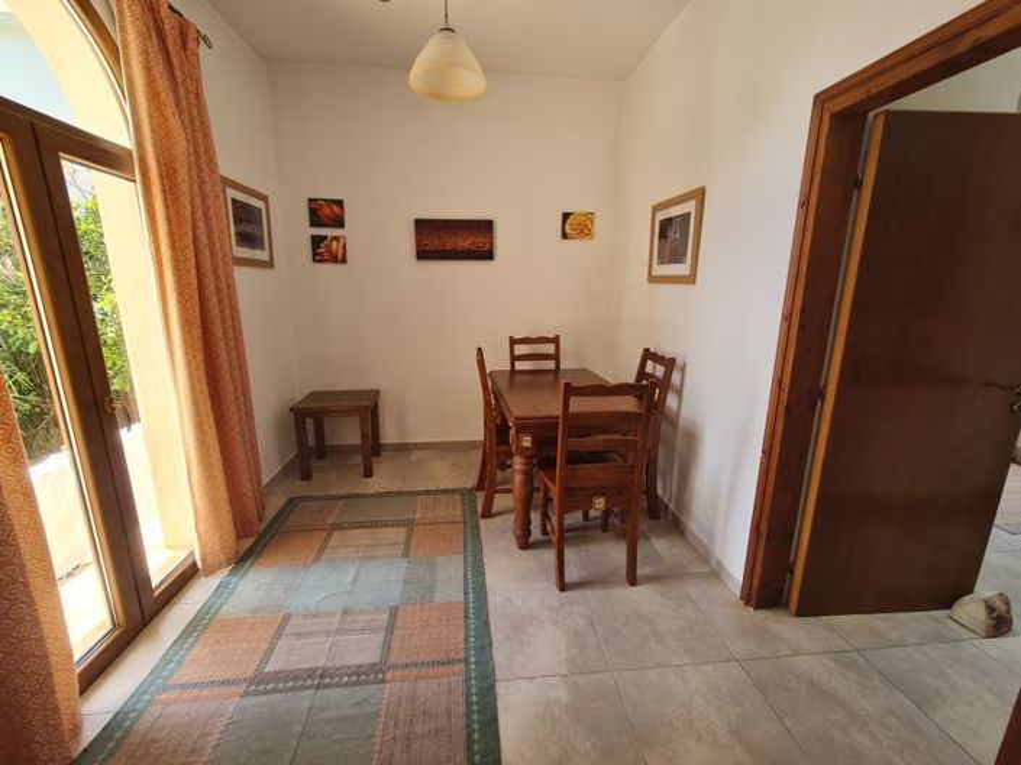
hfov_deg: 106.2
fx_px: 383
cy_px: 382
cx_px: 510
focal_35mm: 13
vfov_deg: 89.9
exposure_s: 1/100
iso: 64
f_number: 2.2
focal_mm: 2.2
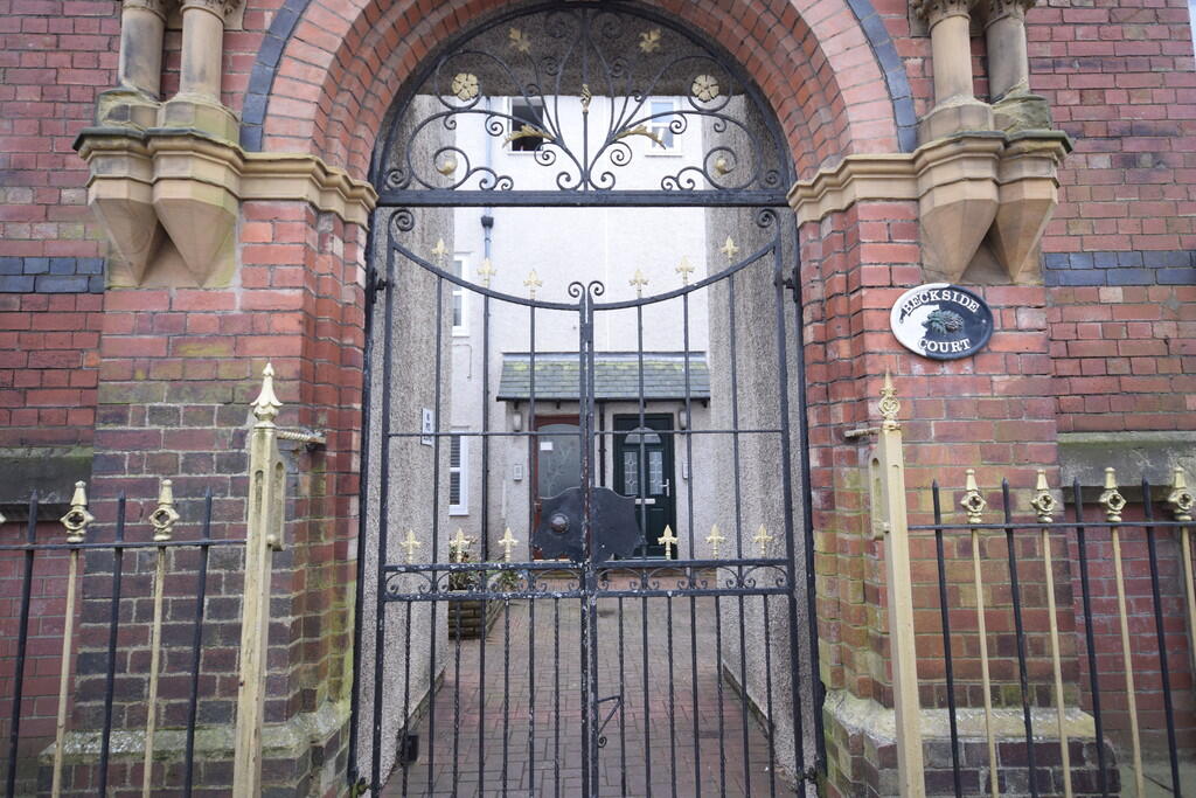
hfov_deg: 81.2
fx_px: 698
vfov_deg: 59.5
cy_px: 399
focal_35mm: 21
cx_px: 598
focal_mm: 14
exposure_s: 1/125
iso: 400
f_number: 5.6
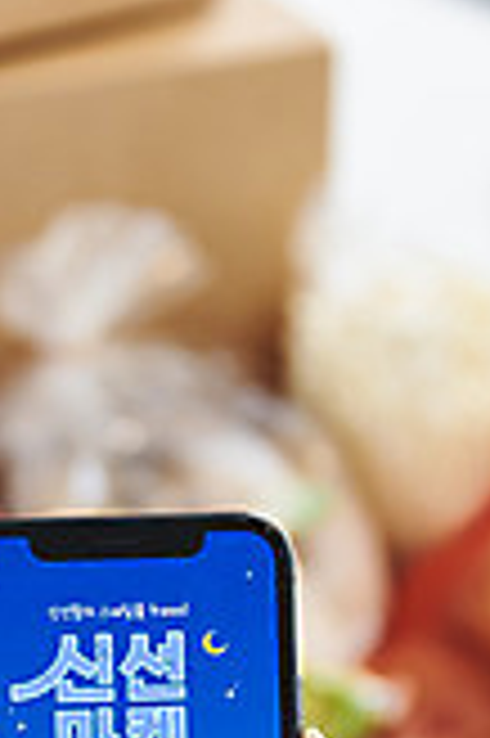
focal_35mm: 171
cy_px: 639
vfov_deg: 12.0
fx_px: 3498
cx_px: 20
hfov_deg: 8.0
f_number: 4.5
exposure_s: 1/125
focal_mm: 70
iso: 250
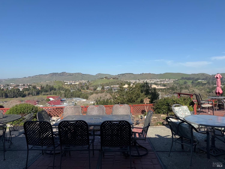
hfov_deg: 71.6
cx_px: 112
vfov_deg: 56.8
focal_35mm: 24
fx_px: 156
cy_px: 84
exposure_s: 1/4975
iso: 80
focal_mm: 6.76
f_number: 1.78
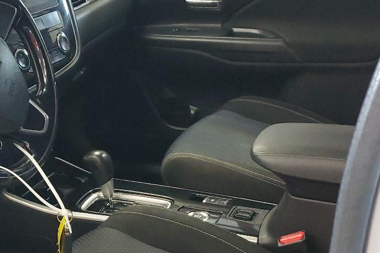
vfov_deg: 21.0
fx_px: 665
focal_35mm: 63
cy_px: 241
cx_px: 61
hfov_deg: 30.9
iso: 288
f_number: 1.5
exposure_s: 1/30
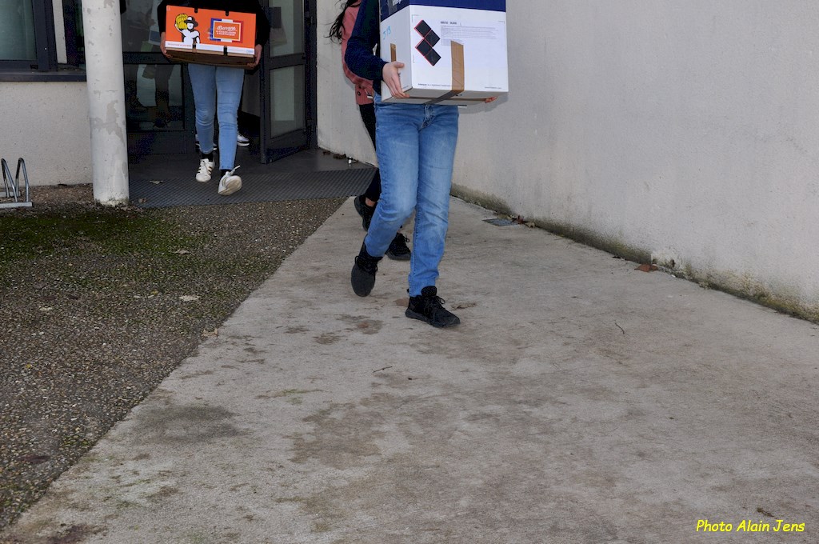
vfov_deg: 25.7
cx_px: 410
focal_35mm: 52
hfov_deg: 37.9
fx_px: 1193
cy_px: 272
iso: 320
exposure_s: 1/200
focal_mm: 35
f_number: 9
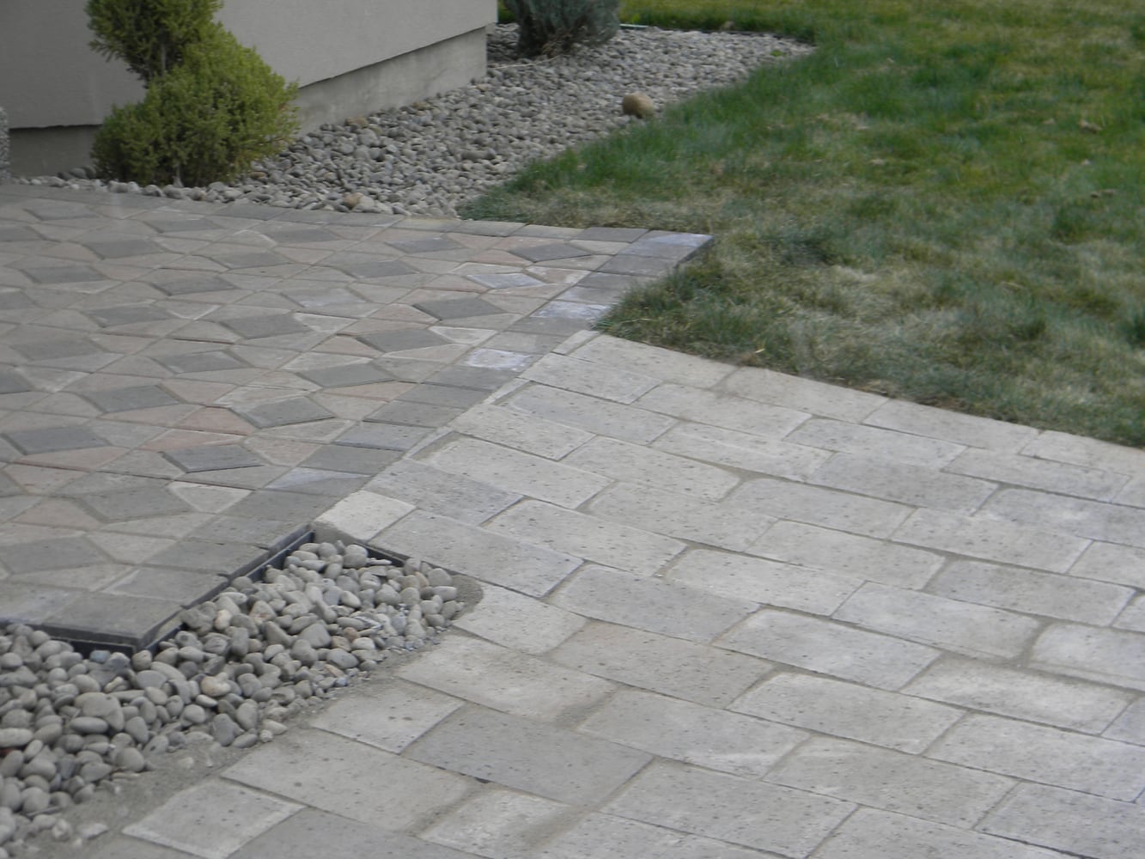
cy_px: 430
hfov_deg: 23.6
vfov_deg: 17.8
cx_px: 572
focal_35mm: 83
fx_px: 2746
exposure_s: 1/96.8
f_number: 4.5
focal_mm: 15.1
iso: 80
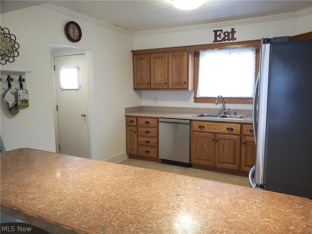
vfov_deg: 53.1
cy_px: 117
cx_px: 156
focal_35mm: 26
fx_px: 234
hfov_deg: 67.3
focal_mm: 4.3
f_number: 2.4
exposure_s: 1/60
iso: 320
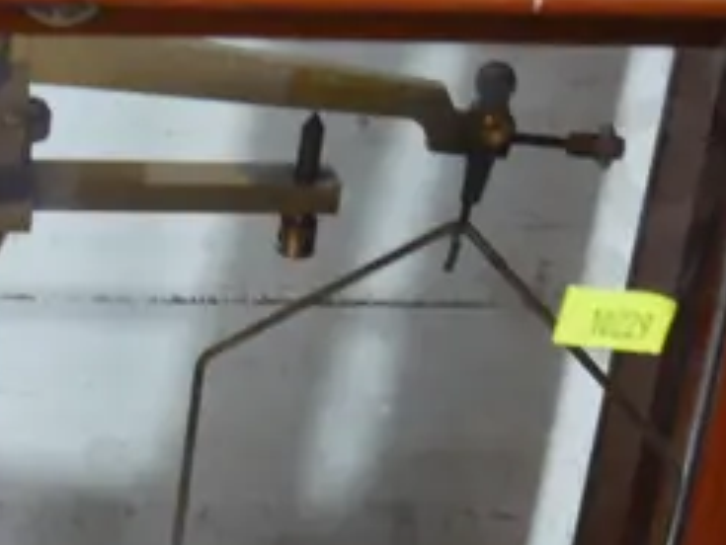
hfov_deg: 10.6
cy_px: 733
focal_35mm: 184
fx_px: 3861
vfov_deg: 8.0
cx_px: -98
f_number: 4.7
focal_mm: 22
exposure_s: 1/60
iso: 800
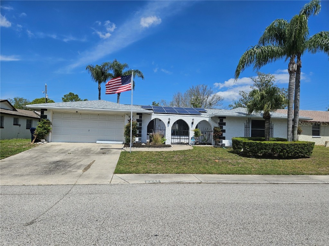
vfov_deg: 58.9
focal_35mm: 23
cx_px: 164
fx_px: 219
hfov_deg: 73.9
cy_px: 123
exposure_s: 1/3436
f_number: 1.8
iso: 25
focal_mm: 5.4
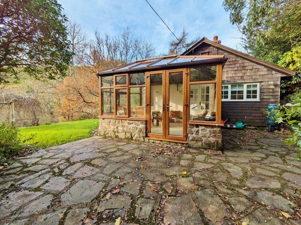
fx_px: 130
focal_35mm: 15
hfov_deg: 98.2
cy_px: 109
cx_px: 156
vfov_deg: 81.6
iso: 48
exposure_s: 1/613
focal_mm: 1.83
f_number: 2.2
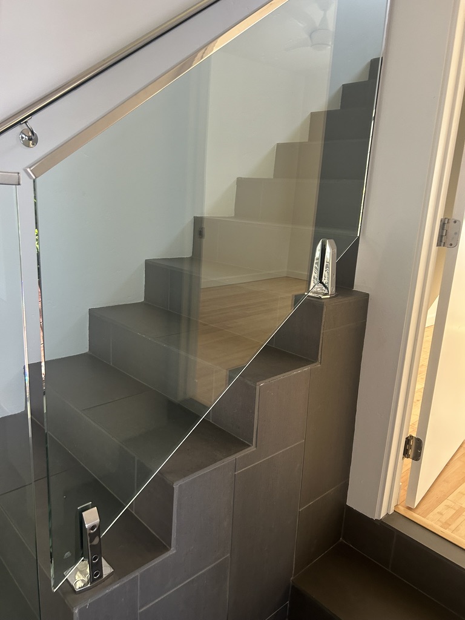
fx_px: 466
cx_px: 232
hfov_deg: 53.1
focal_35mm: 26
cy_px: 310
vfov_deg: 67.3
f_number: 1.5
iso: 160
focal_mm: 5.7
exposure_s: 1/60
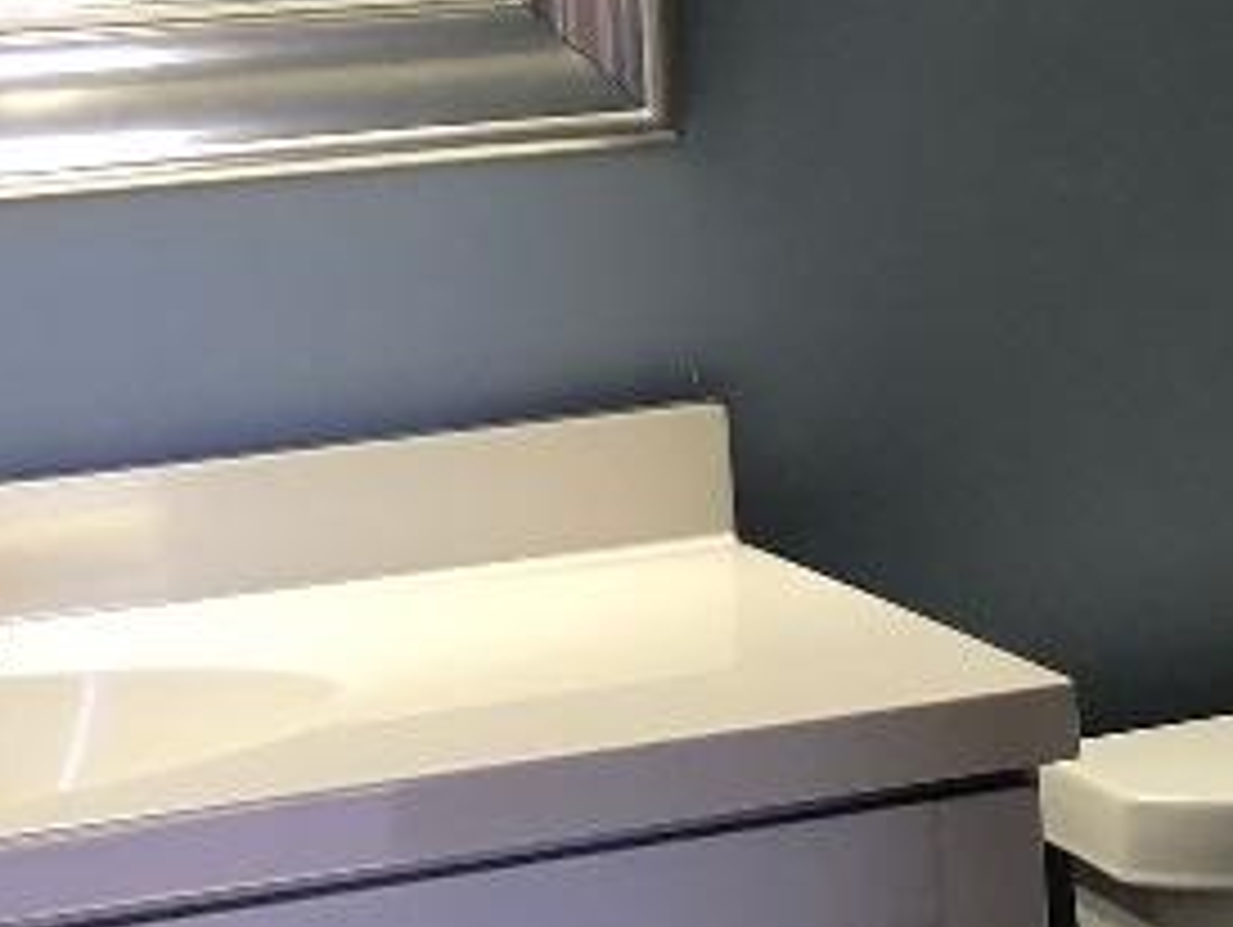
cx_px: 958
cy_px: -256
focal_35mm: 103
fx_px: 3672
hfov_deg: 18.9
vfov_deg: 13.9
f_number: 1.8
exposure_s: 1/20
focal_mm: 3.99
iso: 40
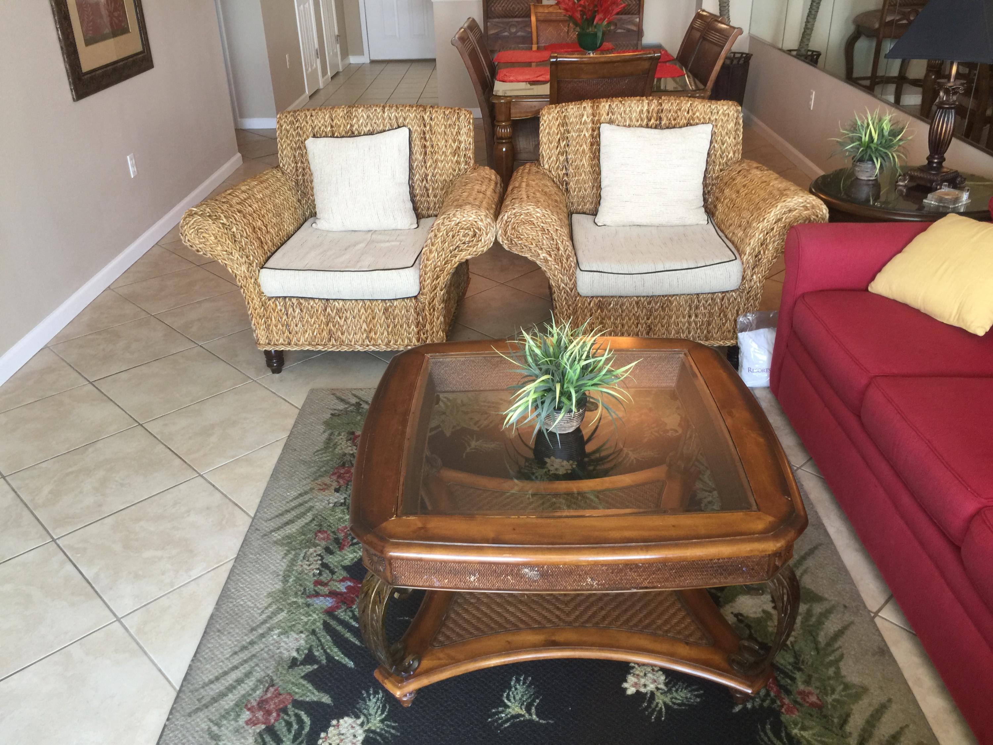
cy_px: 372
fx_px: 832
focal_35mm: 29
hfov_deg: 61.7
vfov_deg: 48.2
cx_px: 496
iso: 40
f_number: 2.2
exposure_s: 1/15
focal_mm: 4.15
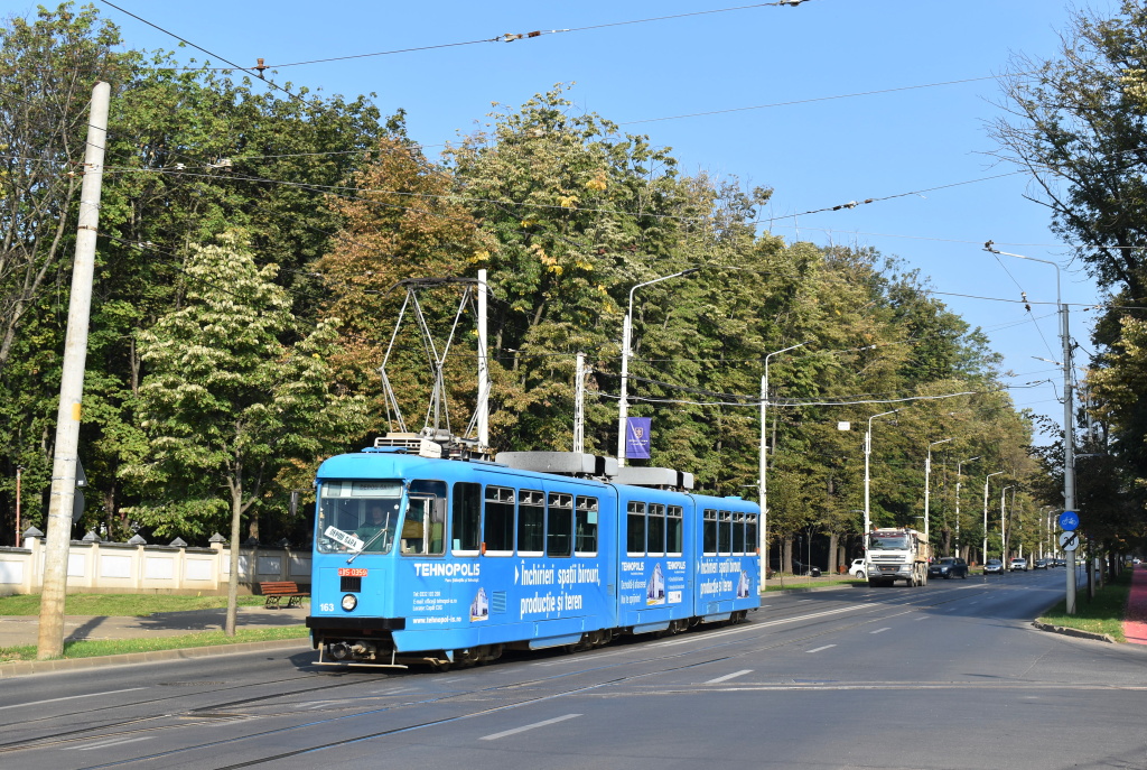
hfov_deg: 36.8
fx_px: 1724
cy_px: 385
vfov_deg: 25.2
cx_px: 574
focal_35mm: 54
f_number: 9
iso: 200
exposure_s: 1/320
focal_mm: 36
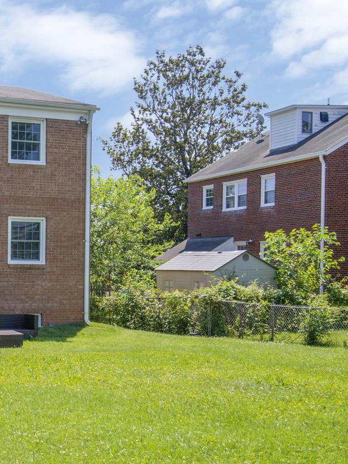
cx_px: -45
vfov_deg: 38.1
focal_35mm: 50
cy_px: 266
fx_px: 670
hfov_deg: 26.5
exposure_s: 1/1250
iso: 800
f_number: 8
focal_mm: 30
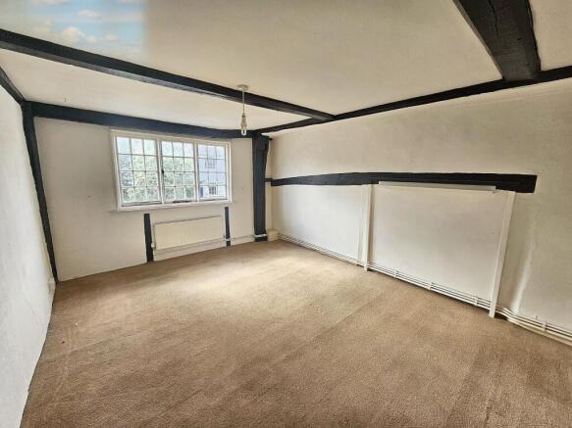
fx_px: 215
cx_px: 286
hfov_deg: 106.2
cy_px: 214
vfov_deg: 89.9
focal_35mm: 13
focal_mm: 2.2
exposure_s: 1/77
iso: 64
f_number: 2.2
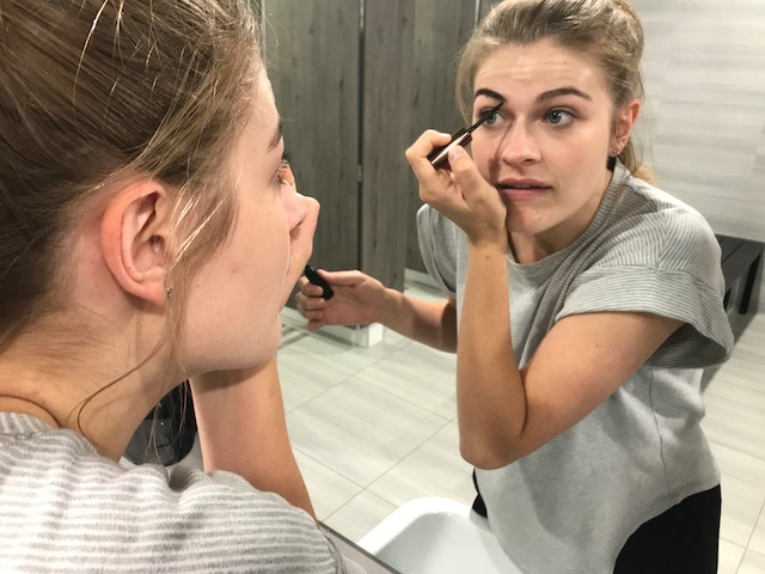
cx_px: 382
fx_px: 619
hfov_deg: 63.4
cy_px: 287
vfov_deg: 49.7
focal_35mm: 28
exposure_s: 1/17
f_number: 1.8
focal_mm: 3.99
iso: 40
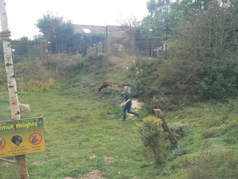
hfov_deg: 51.4
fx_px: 248
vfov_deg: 39.7
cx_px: 119
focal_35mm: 36
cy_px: 90
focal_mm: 6
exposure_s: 1/100
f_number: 4
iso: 80
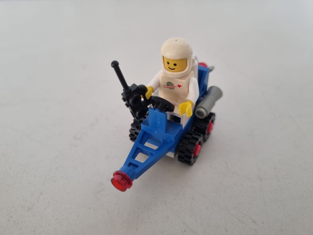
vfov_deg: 53.1
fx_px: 235
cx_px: 156
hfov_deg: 67.3
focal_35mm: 26
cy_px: 118
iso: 200
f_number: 1.8
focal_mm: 5.4
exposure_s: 1/50
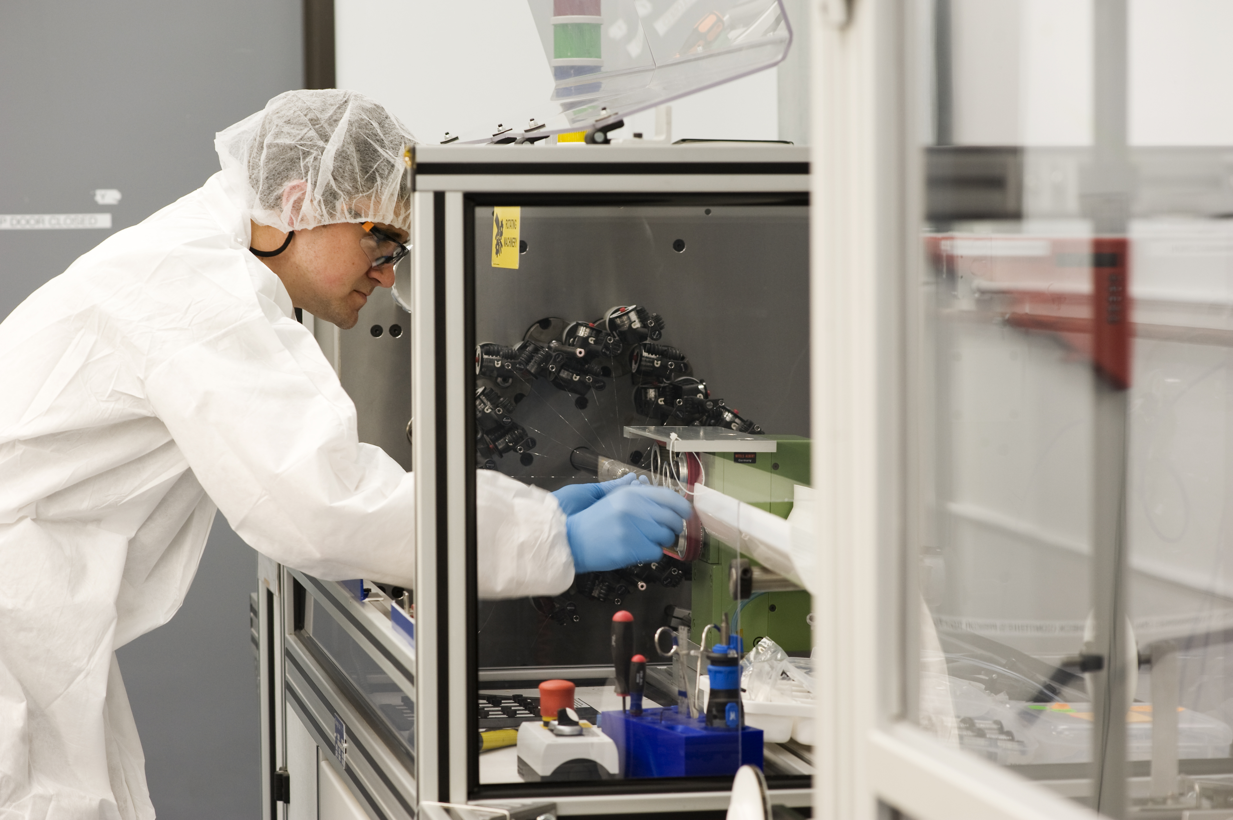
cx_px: 616
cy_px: 410
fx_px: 3594
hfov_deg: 19.5
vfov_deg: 13.0
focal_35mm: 105
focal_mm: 105
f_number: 4
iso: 400
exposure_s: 1/30
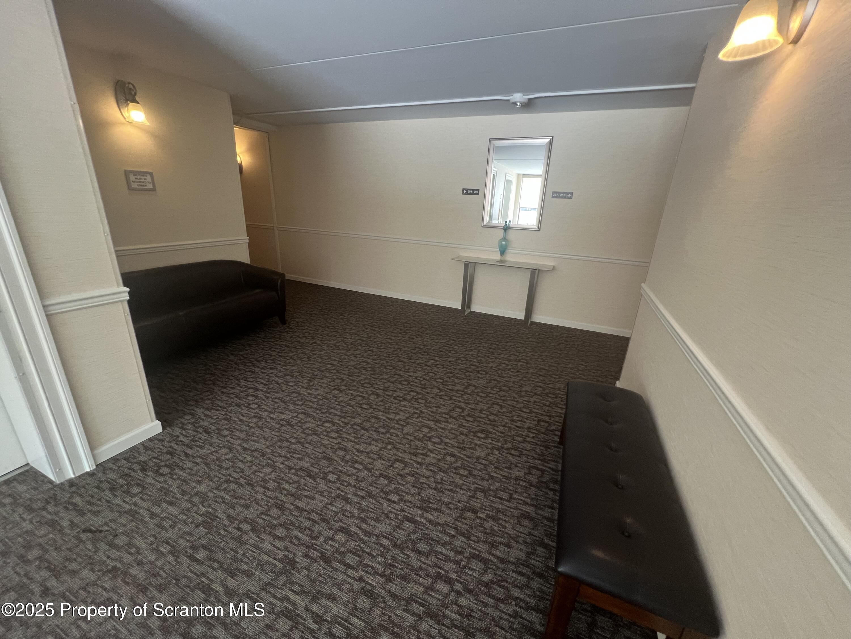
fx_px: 320
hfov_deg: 106.2
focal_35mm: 13
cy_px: 320
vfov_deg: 89.9
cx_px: 426
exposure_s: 1/60
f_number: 1.8
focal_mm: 1.57
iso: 200
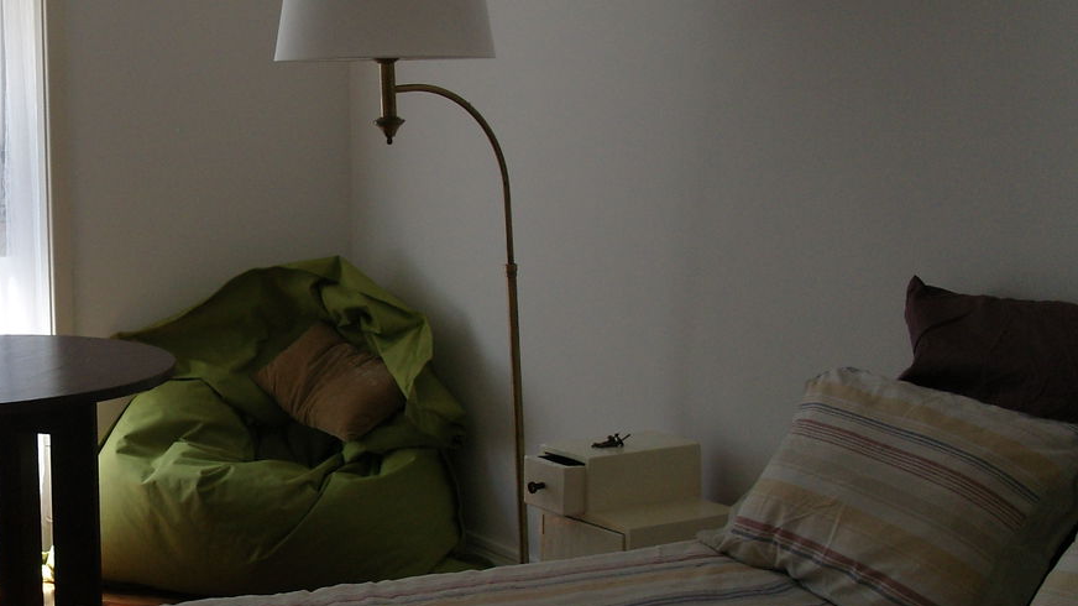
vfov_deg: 15.9
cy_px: 356
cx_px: 130
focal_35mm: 76
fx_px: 2172
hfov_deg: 27.0
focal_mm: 7.8
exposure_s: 1/100
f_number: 2.8
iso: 80
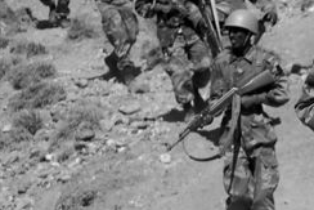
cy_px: 15
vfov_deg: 4.4
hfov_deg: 6.5
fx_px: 2749
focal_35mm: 315
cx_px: 346
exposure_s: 1/2500
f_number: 4.5
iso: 100
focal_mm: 80
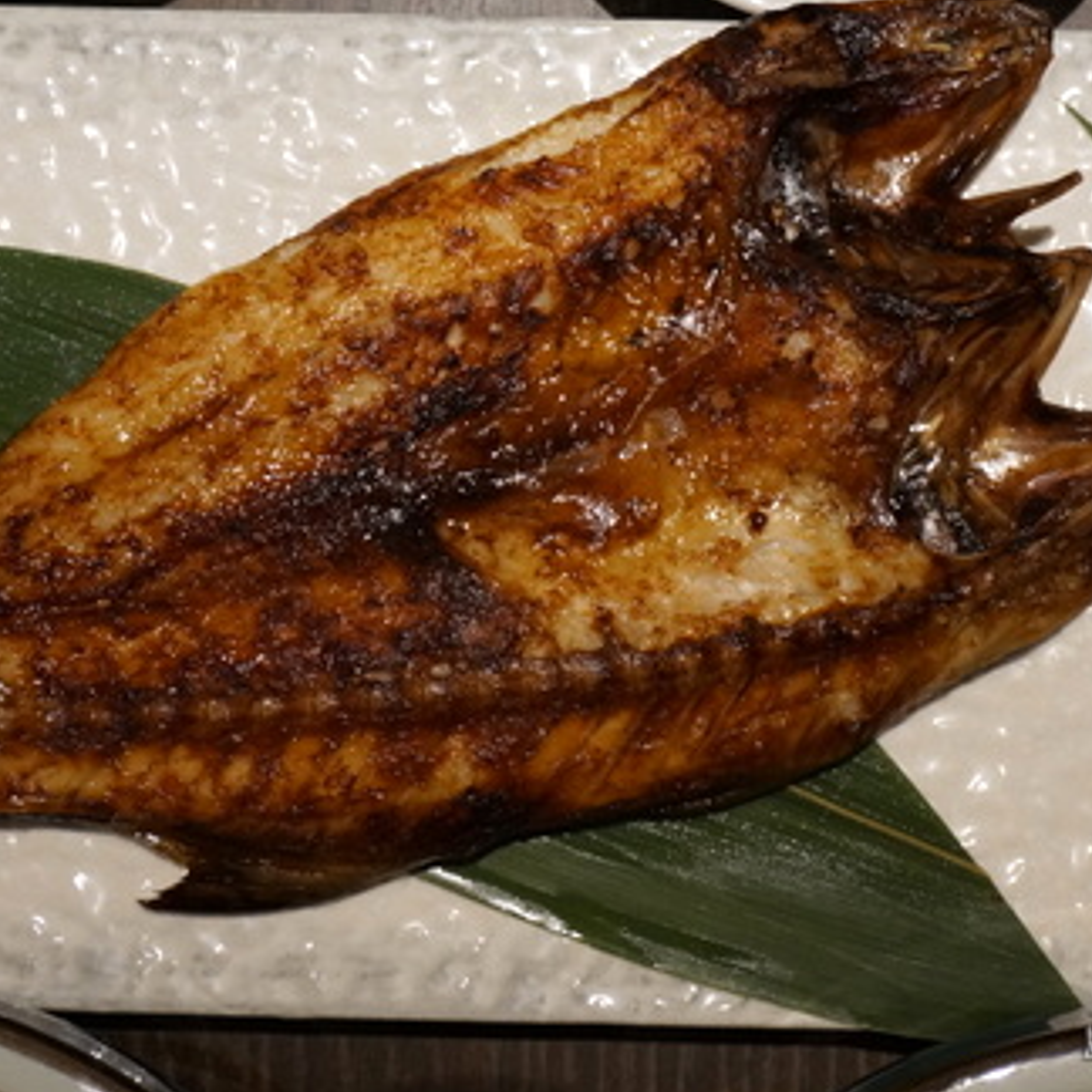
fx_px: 2243
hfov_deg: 27.3
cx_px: 637
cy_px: 393
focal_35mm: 63
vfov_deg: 27.2
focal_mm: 25
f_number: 4.5
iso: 1000
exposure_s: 1/60
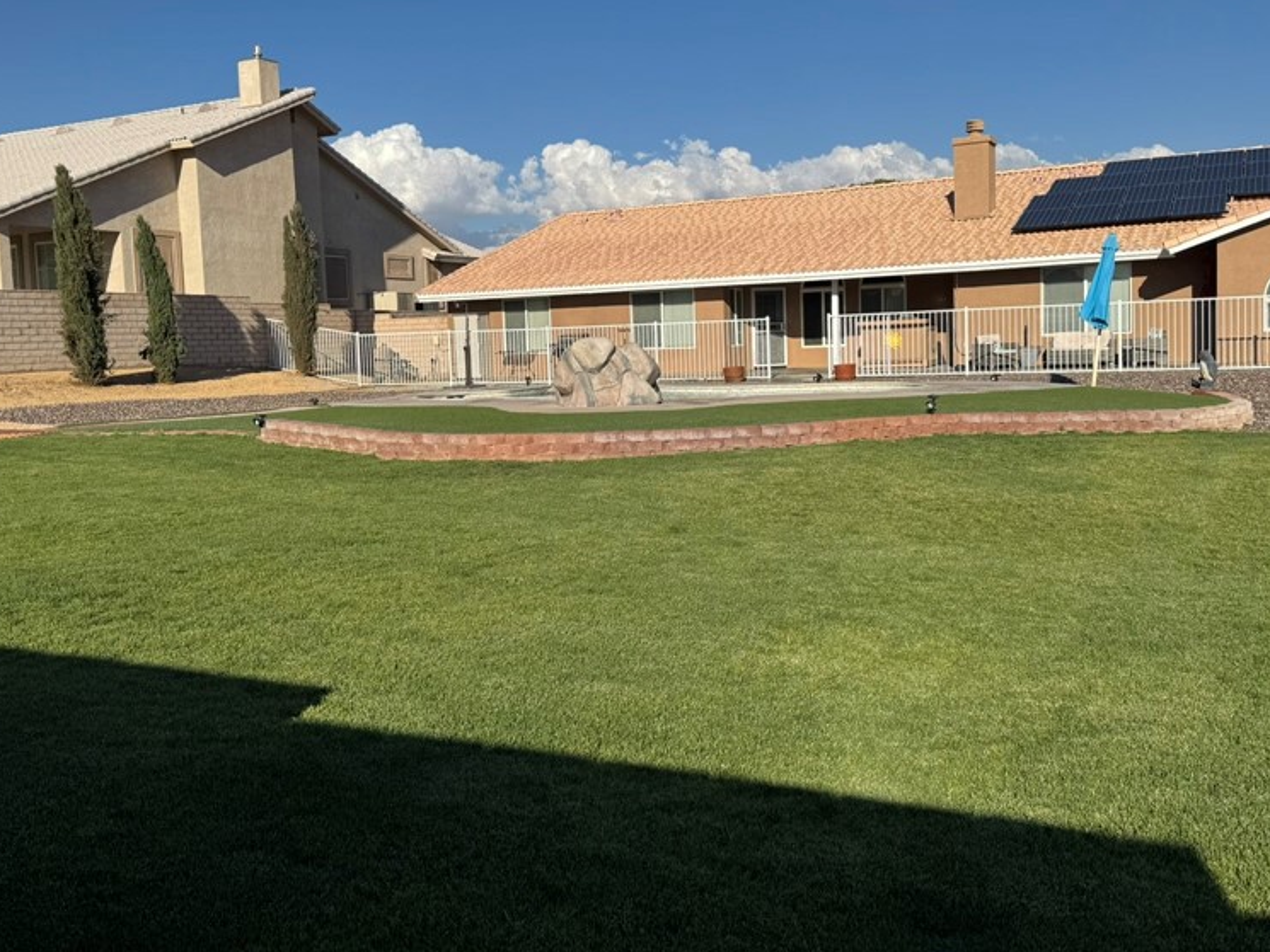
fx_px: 1211
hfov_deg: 55.3
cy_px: 421
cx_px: 629
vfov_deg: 42.9
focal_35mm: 33
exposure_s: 1/7092
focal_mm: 6.76
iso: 80
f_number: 1.78
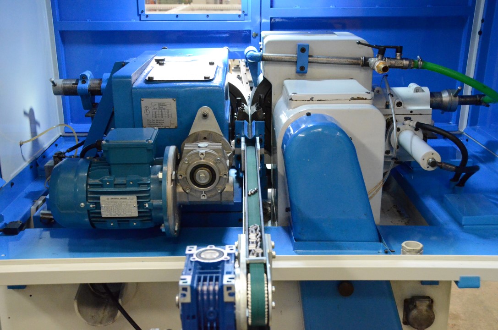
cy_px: 165
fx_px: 601
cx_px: 249
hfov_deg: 45.0
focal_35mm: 44
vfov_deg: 30.7
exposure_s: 1/160
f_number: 6.3
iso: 6400
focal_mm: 29
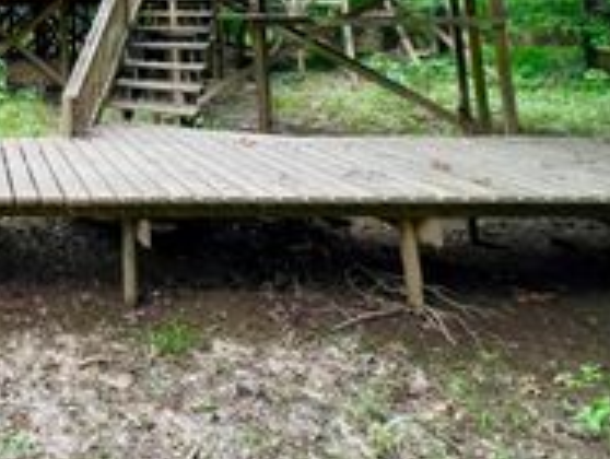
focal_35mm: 30
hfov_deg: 46.8
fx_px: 529
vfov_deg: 38.3
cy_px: -54
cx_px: -36
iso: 32
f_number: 1.8
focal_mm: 1.57
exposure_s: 1/99
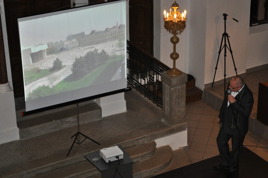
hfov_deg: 24.6
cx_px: 134
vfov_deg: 16.5
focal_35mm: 82
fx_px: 613
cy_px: 89
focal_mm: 55
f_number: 5.6
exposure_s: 1/60
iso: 800
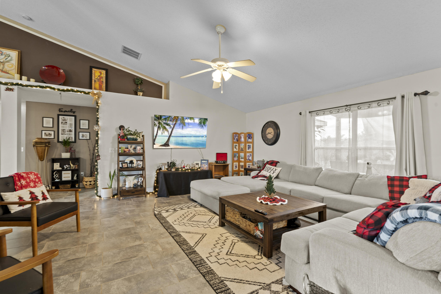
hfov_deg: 96.7
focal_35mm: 16
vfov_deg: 73.8
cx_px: 220
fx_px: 196
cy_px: 147
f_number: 9
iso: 400
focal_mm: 16
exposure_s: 2
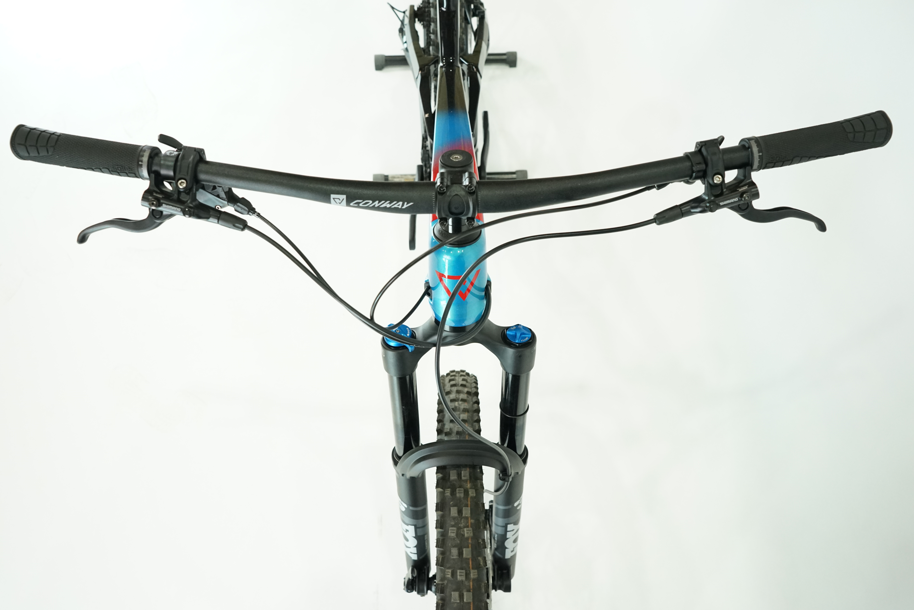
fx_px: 711
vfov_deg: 46.4
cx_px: 457
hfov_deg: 65.5
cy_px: 305
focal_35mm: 28
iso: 2500
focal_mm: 28
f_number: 5.6
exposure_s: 1/200
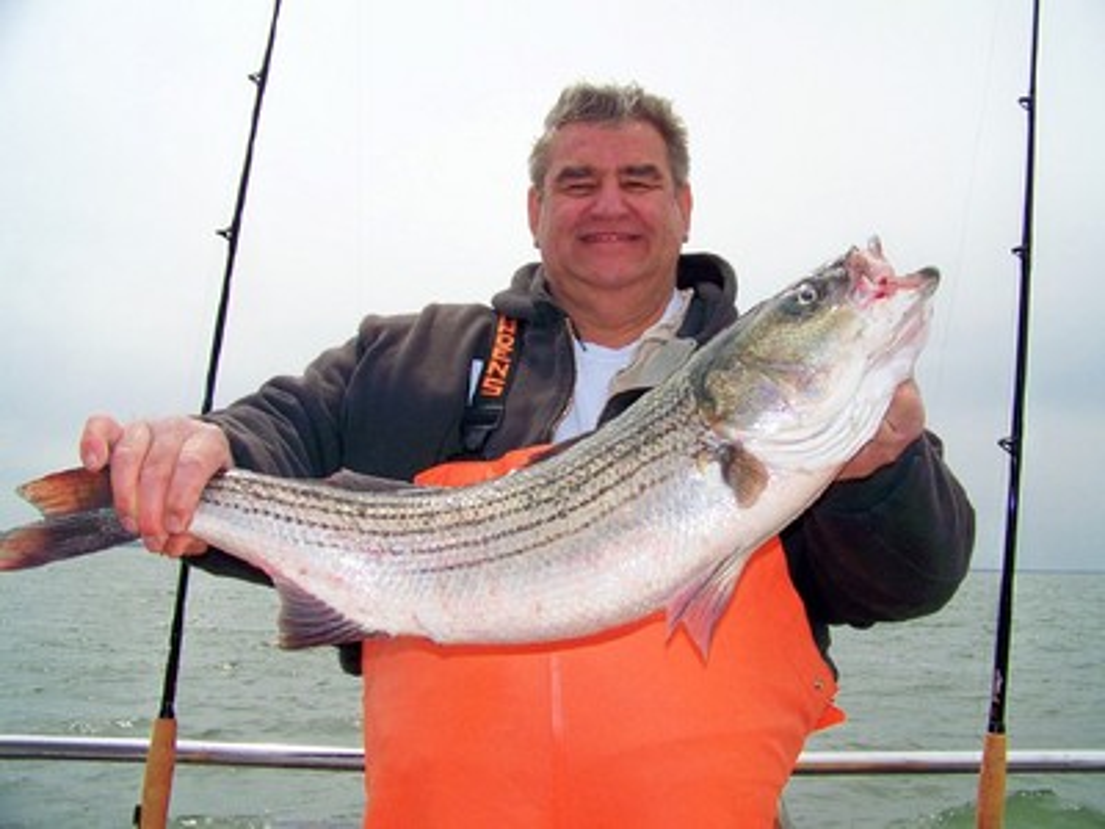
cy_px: 414
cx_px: 552
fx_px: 1149
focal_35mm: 36
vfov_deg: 39.7
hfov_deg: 51.4
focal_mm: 5.85
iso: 64
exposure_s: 1/640
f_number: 4
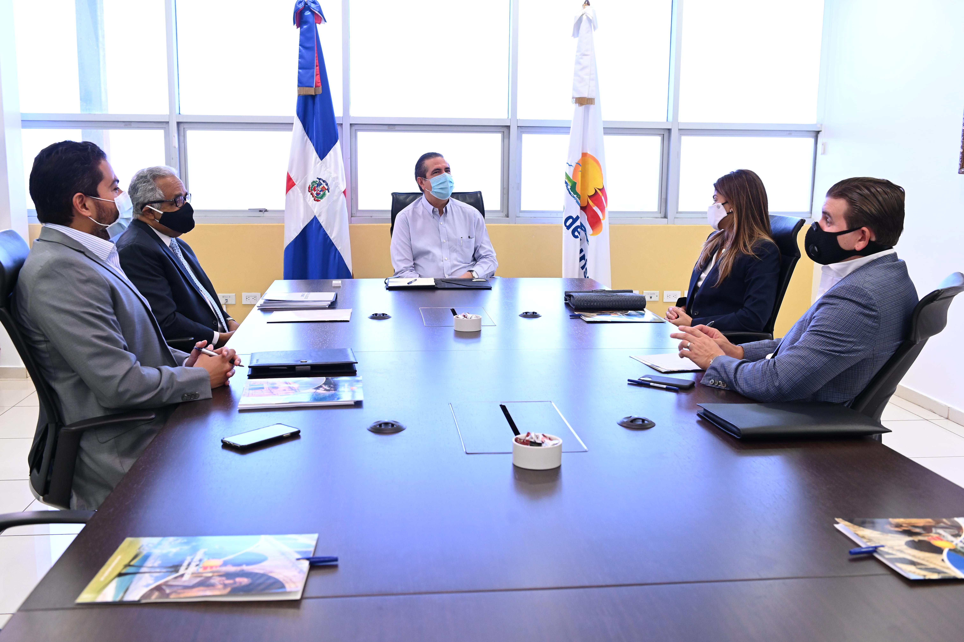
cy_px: 321
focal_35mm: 35
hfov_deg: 54.5
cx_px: 482
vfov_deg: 37.8
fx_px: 937
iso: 2500
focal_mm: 35
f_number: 5
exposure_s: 1/125
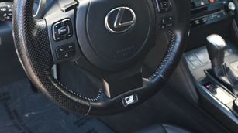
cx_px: 136
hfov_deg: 34.5
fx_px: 382
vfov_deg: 19.7
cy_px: 38
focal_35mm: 61
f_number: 3.8
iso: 450
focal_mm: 18.5
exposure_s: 1/125
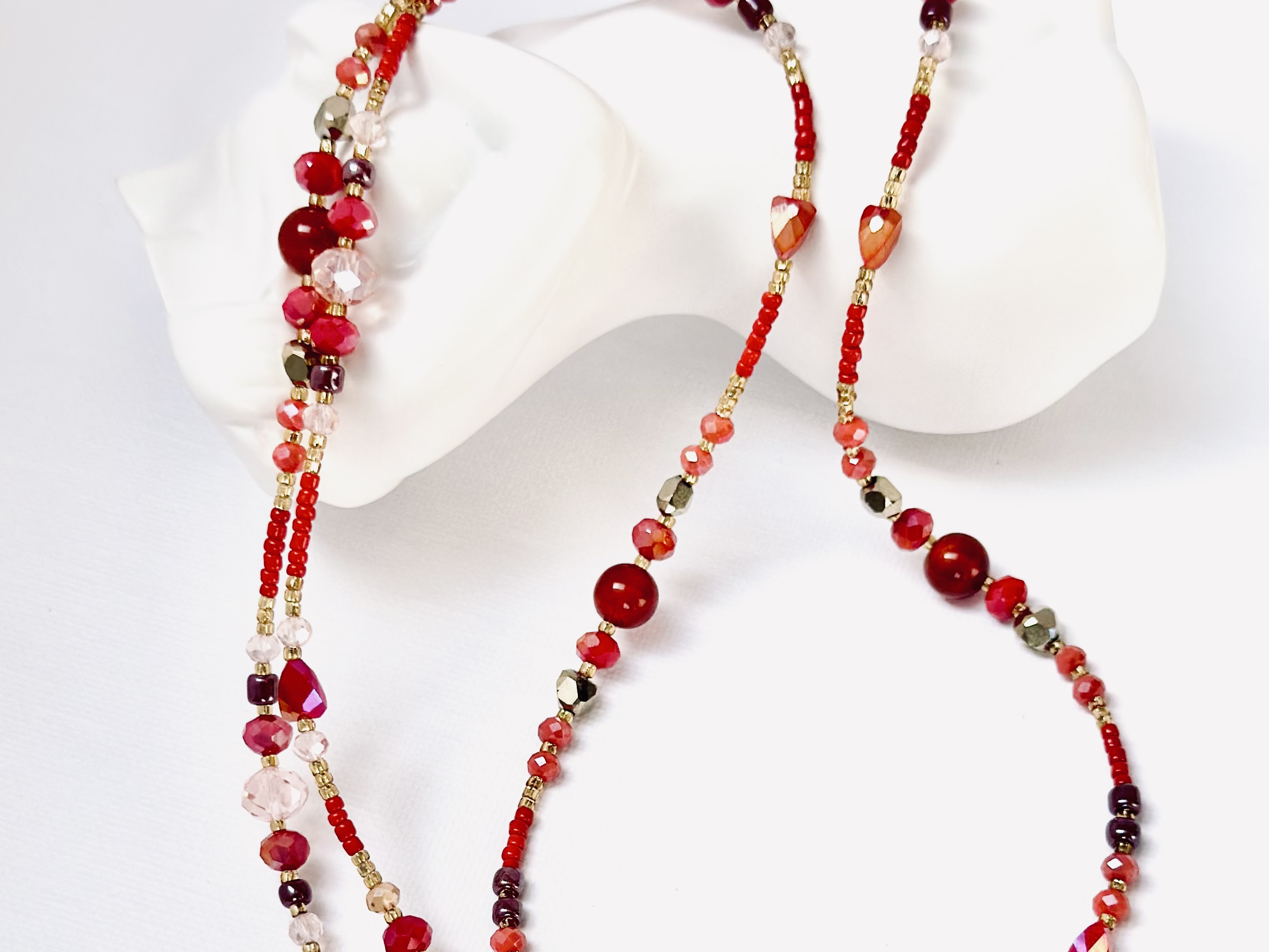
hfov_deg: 29.4
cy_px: 774
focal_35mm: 66
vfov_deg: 21.9
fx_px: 2420
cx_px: 635
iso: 100
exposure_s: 1/2028
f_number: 1.78
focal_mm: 6.86
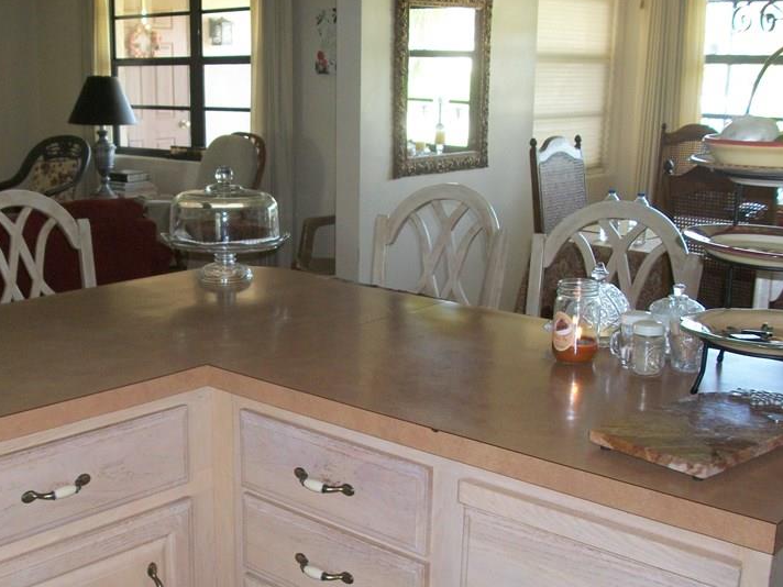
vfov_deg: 31.3
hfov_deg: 40.5
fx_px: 1041
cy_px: 376
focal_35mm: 46
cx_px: 240
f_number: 2.9
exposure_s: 1/30
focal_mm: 5.7
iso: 160
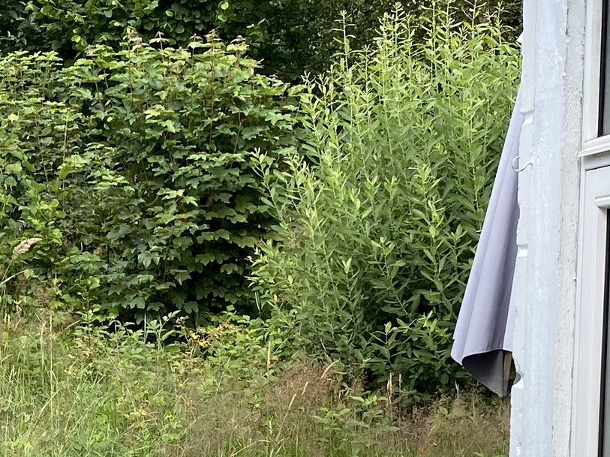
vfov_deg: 14.8
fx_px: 1691
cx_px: 142
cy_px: 568
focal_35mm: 96
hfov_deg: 20.3
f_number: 1.8
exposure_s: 1/949
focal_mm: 4.25
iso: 32
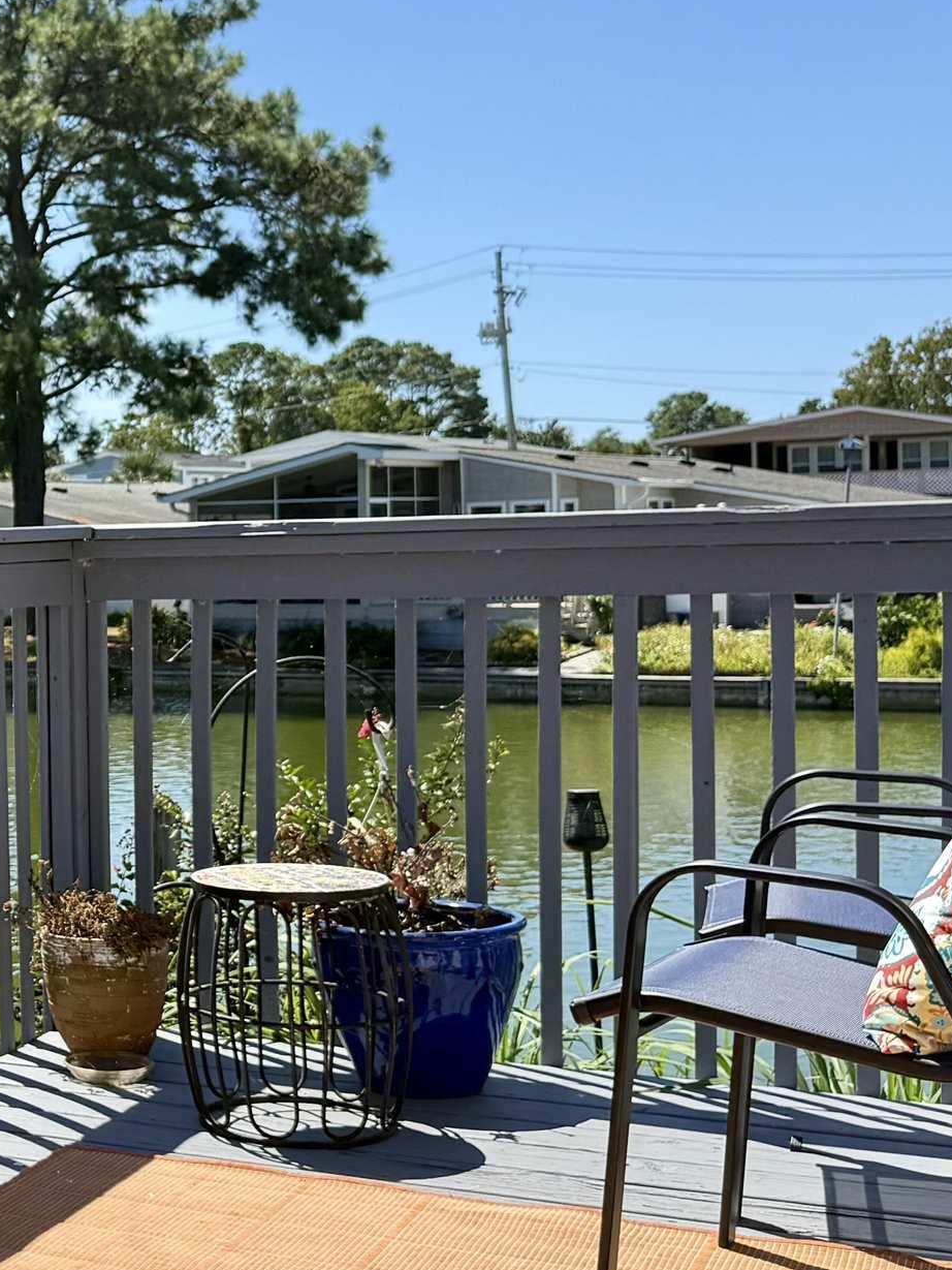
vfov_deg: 32.2
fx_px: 2200
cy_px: 575
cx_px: -330
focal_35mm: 60
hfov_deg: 21.7
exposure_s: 1/3759
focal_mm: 6.76
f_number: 1.78
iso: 100
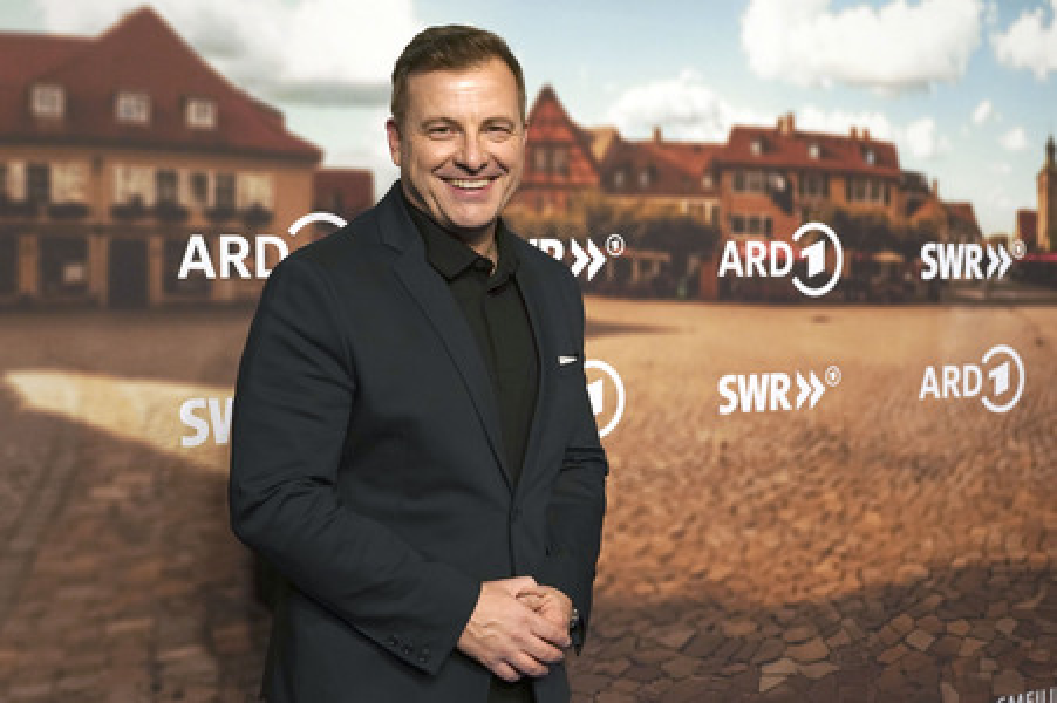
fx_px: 1467
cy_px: 352
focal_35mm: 50
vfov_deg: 27.0
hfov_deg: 39.6
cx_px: 528
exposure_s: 1/250
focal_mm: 50
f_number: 4.5
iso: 2500
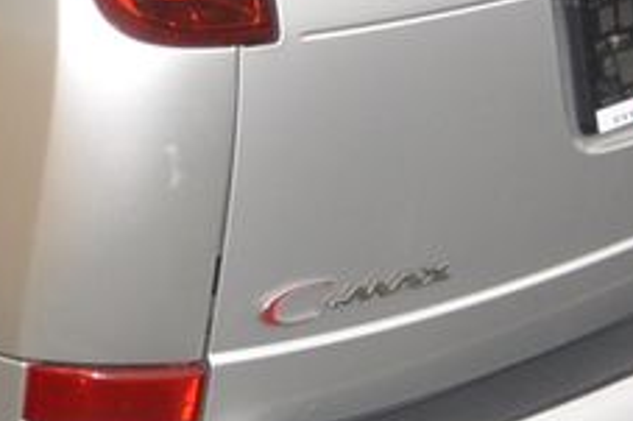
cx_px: -176
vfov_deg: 11.1
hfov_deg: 16.0
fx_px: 2144
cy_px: 15
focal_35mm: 122
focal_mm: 10
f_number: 3.5
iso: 200
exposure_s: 1/250
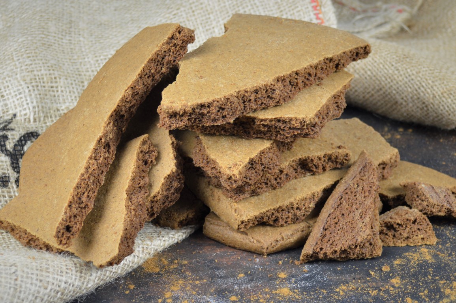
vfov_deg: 28.0
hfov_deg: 41.1
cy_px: 152
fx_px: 607
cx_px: 228
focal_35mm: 48
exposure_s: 1/13
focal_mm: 32
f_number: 5
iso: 200
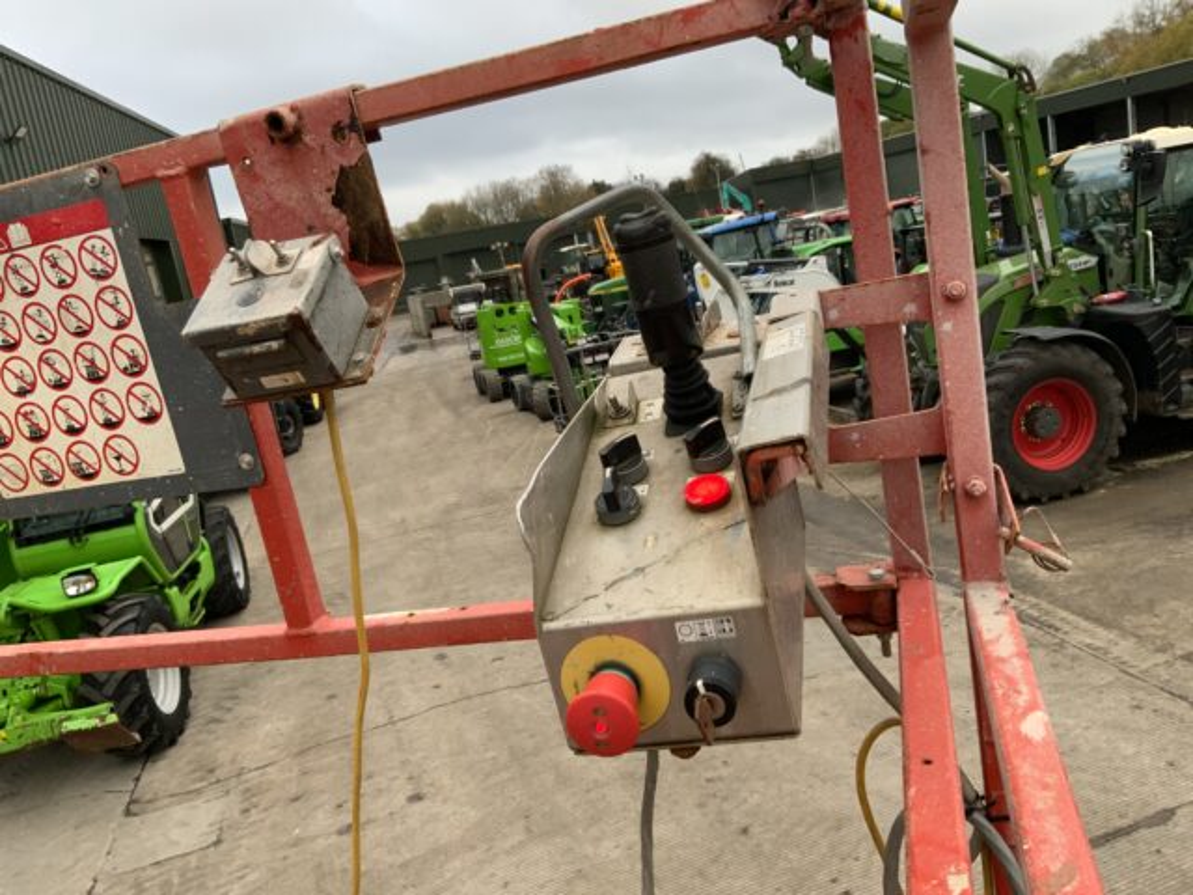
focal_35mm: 29
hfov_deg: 61.7
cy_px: 448
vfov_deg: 48.2
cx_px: 596
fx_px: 999
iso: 64
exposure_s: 1/122
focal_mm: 3
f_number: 1.8
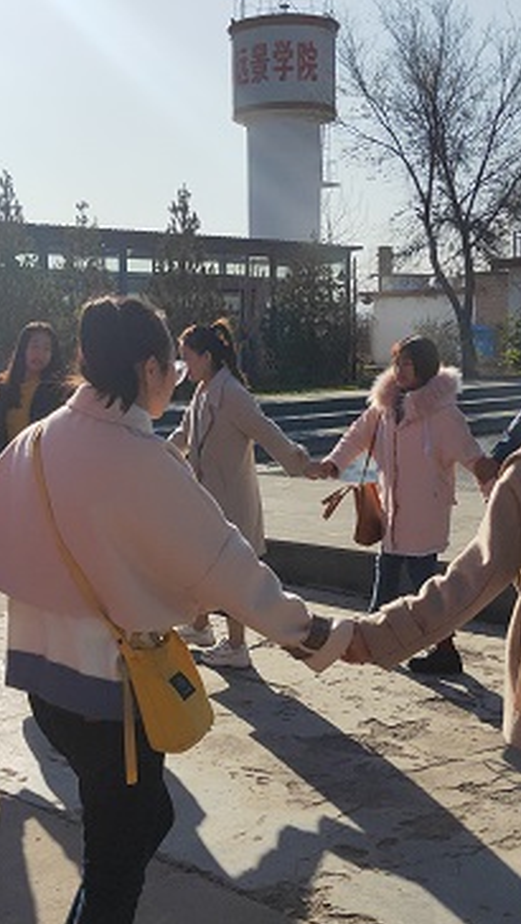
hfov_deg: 27.1
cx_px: 219
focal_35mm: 44
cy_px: 523
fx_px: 1080
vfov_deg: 46.3
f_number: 1.7
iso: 100
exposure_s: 1/4892
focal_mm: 3.97
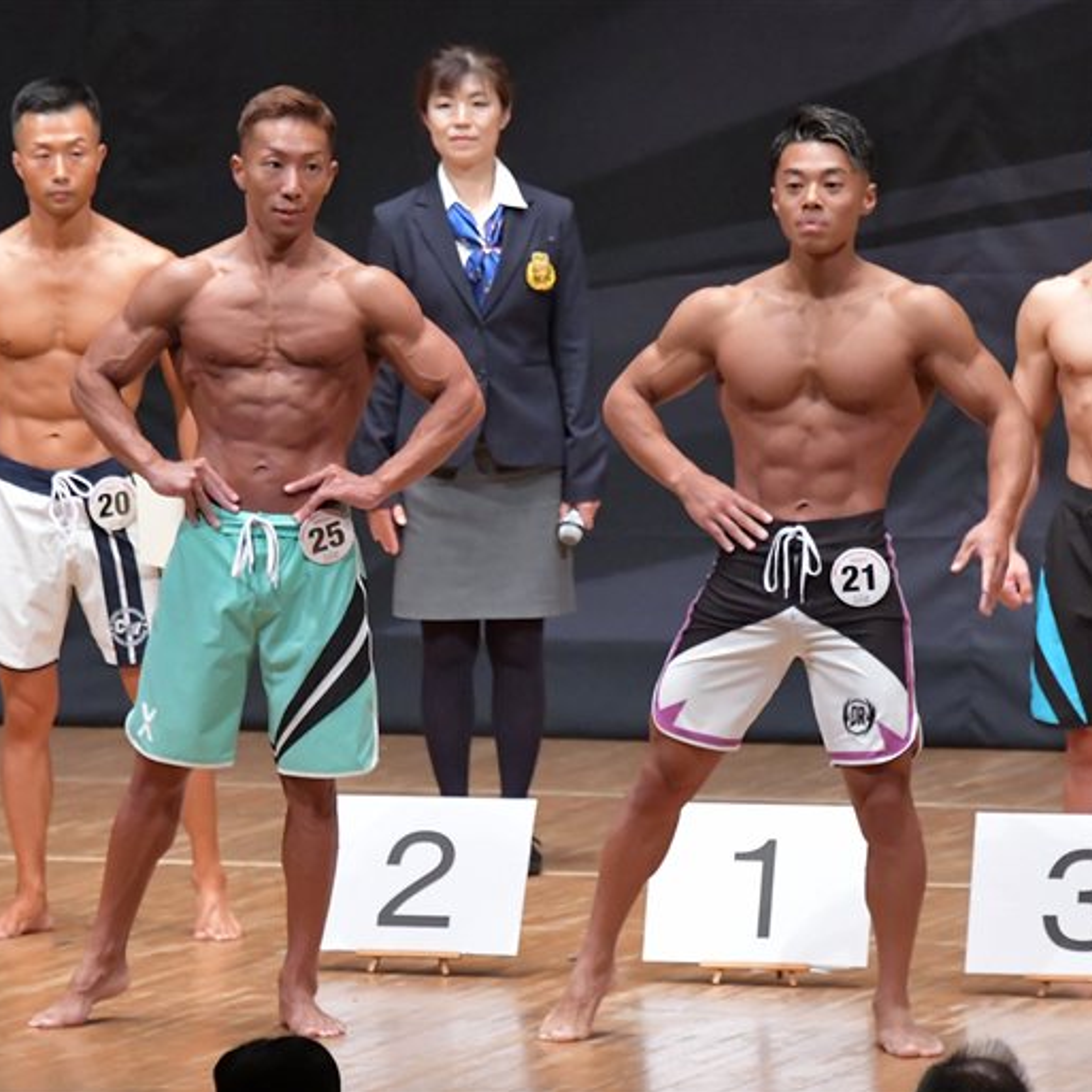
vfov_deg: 4.8
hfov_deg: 4.8
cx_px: 431
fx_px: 13063
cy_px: 547
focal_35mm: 366
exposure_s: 1/400
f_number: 5.6
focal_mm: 190
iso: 8000
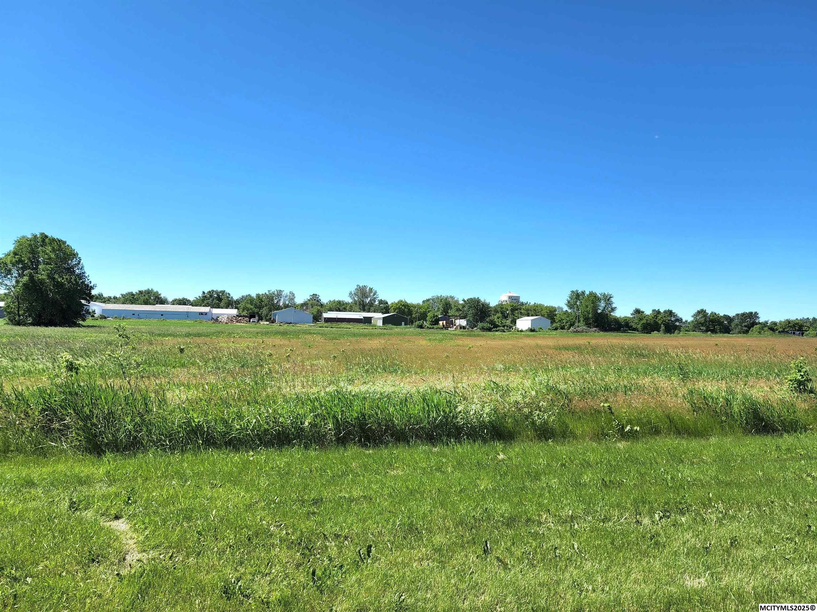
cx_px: 408
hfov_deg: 73.9
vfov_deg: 58.9
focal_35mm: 23
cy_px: 306
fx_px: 543
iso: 12
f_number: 1.8
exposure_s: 1/1250
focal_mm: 6.4
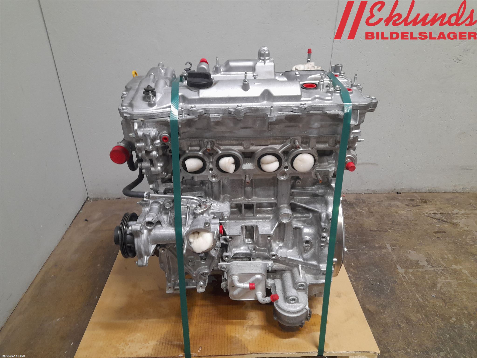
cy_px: 179
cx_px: 238
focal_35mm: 25
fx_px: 344
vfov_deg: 54.9
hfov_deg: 69.4
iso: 250
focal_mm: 4.6
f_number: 2
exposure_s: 1/50
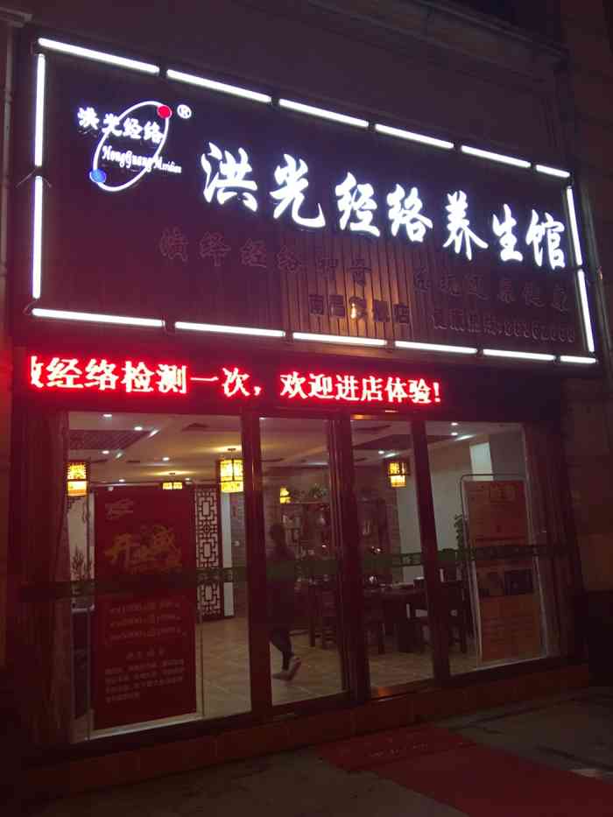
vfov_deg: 61.7
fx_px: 685
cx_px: 306
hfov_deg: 48.2
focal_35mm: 29
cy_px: 408
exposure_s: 1/17
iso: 100
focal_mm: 4.15
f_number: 2.2
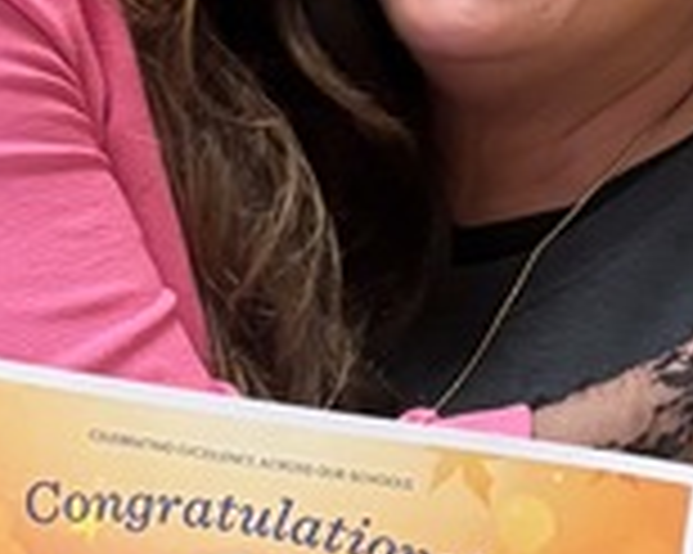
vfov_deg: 8.9
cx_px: 243
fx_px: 3464
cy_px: 860
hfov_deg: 11.4
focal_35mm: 169
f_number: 1.6
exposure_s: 1/60
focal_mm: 5.96
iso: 400
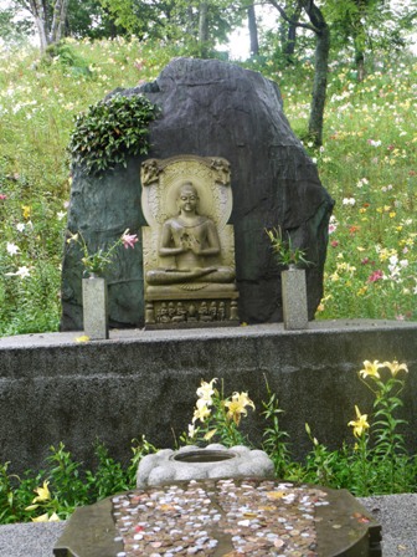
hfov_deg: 36.0
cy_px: 278
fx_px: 642
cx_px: 208
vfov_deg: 46.8
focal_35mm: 40
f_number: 4.4
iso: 100
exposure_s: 1/40
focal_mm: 20
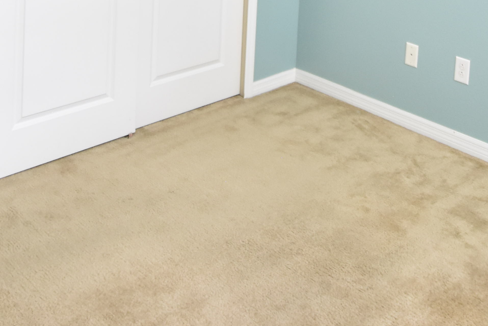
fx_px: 637
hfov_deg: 41.7
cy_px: -147
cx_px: 300
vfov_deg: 23.6
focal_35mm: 47
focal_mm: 10
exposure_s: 1/90
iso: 800
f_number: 3.5
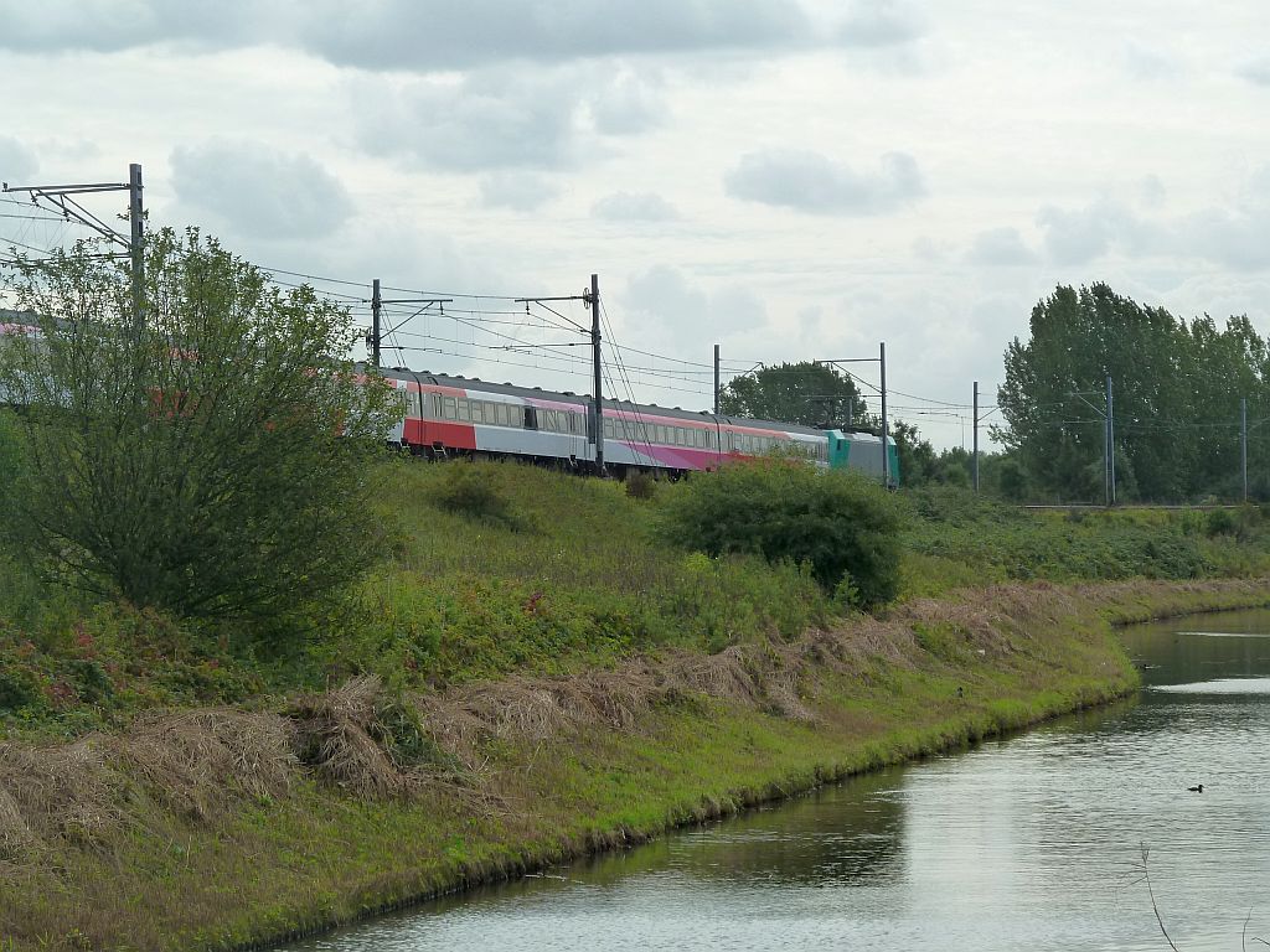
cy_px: 476
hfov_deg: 14.4
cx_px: 635
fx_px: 5026
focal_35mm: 137
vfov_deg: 10.8
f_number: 5
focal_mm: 22.5
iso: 125
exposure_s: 1/500
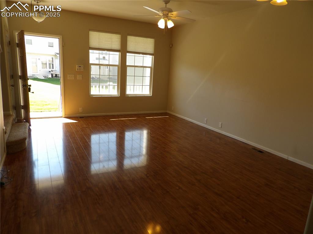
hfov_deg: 71.6
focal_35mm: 24
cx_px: 156
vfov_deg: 56.8
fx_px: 217
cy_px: 117
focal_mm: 4.3
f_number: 3.2
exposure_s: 1/100
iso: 100
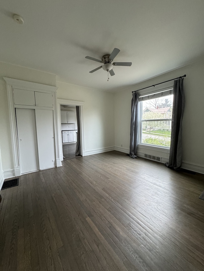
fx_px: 110
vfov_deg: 102.1
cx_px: 102
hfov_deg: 85.7
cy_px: 136
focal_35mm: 14
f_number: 2.2
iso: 320
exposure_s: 1/120
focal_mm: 2.22
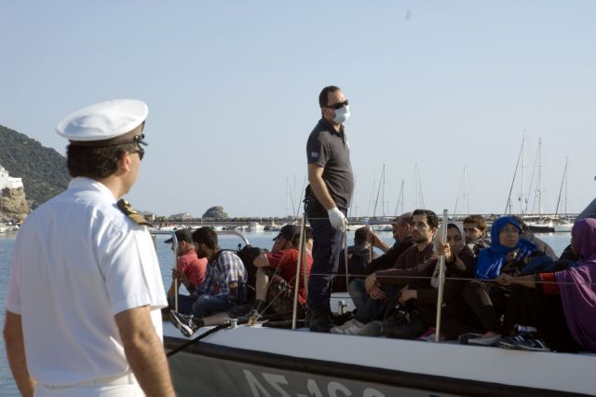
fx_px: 1365
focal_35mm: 82
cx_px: 298
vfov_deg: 16.5
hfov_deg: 24.6
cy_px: 198
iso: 200
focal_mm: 55
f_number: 10
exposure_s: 1/400
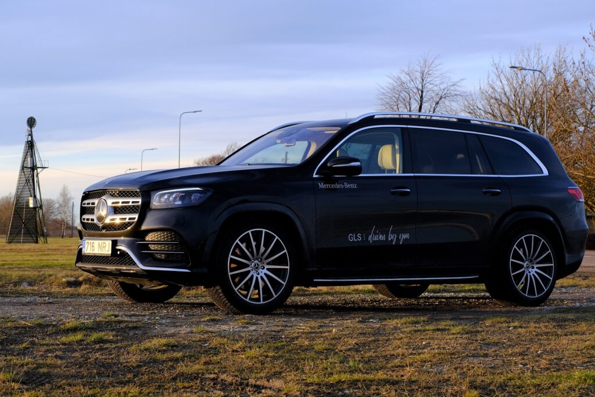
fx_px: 1025
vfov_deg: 21.9
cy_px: 198
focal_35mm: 62
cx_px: 298
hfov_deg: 32.4
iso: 160
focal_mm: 41.3
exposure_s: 1/85
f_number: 6.4
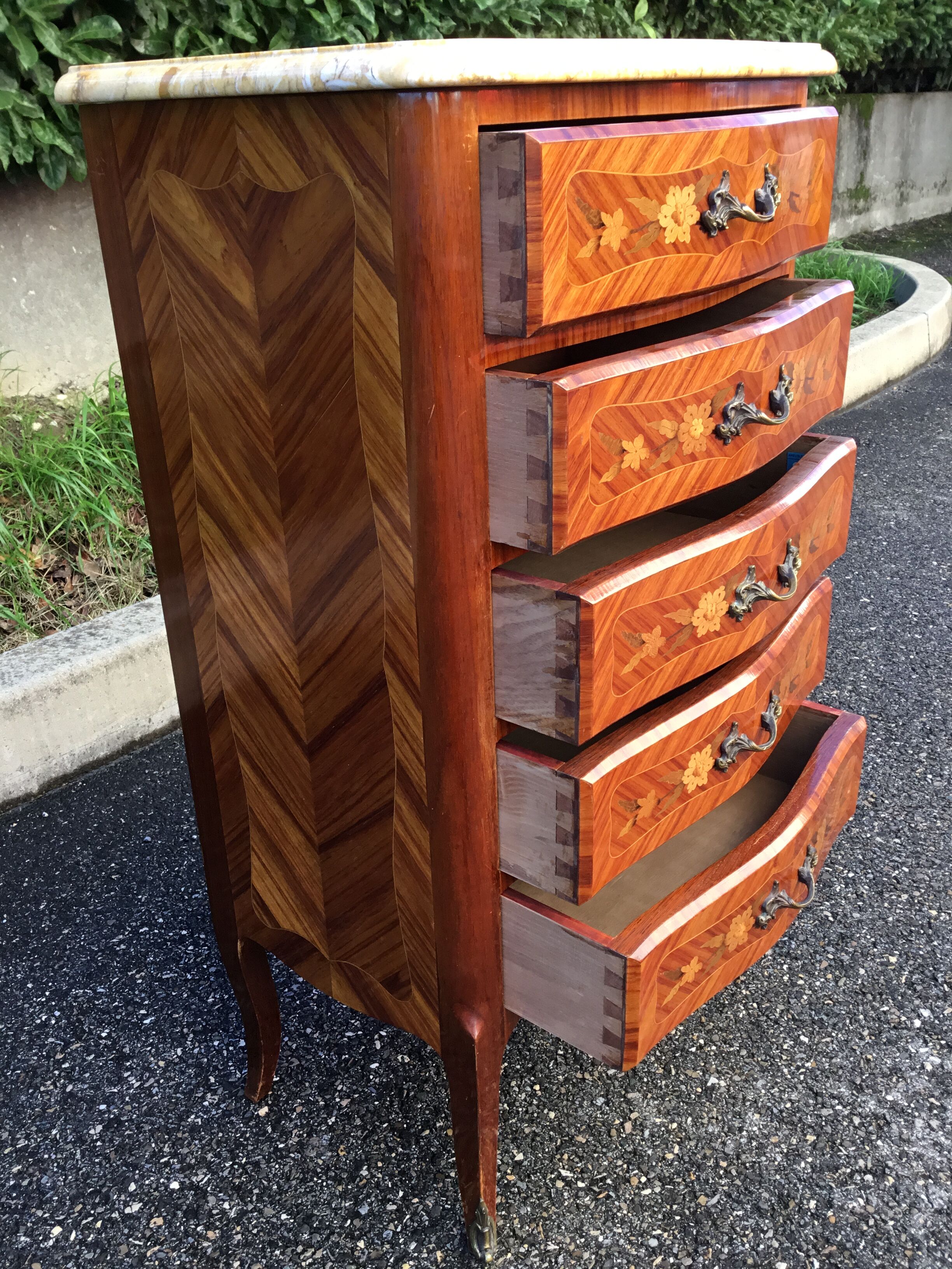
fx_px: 1137
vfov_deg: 58.4
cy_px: 634
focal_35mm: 31
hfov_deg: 45.4
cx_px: 476
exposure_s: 1/100
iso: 50
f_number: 2.4
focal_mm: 3.3
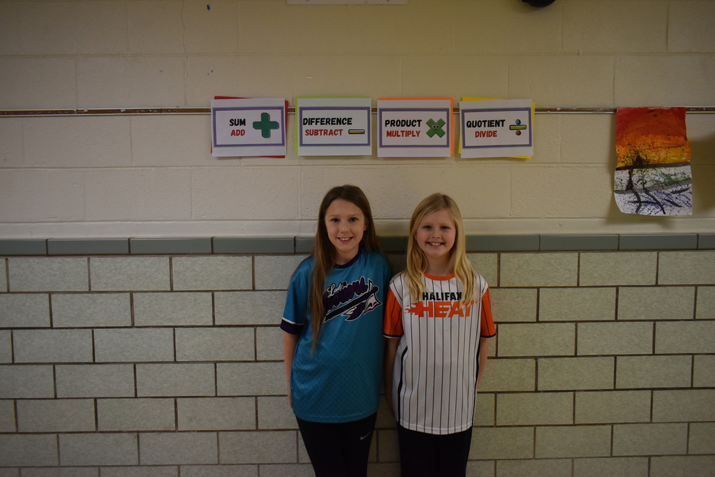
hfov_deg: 67.4
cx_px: 358
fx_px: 536
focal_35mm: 27
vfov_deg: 47.9
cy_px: 238
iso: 800
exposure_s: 1/125
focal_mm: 18
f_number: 3.5
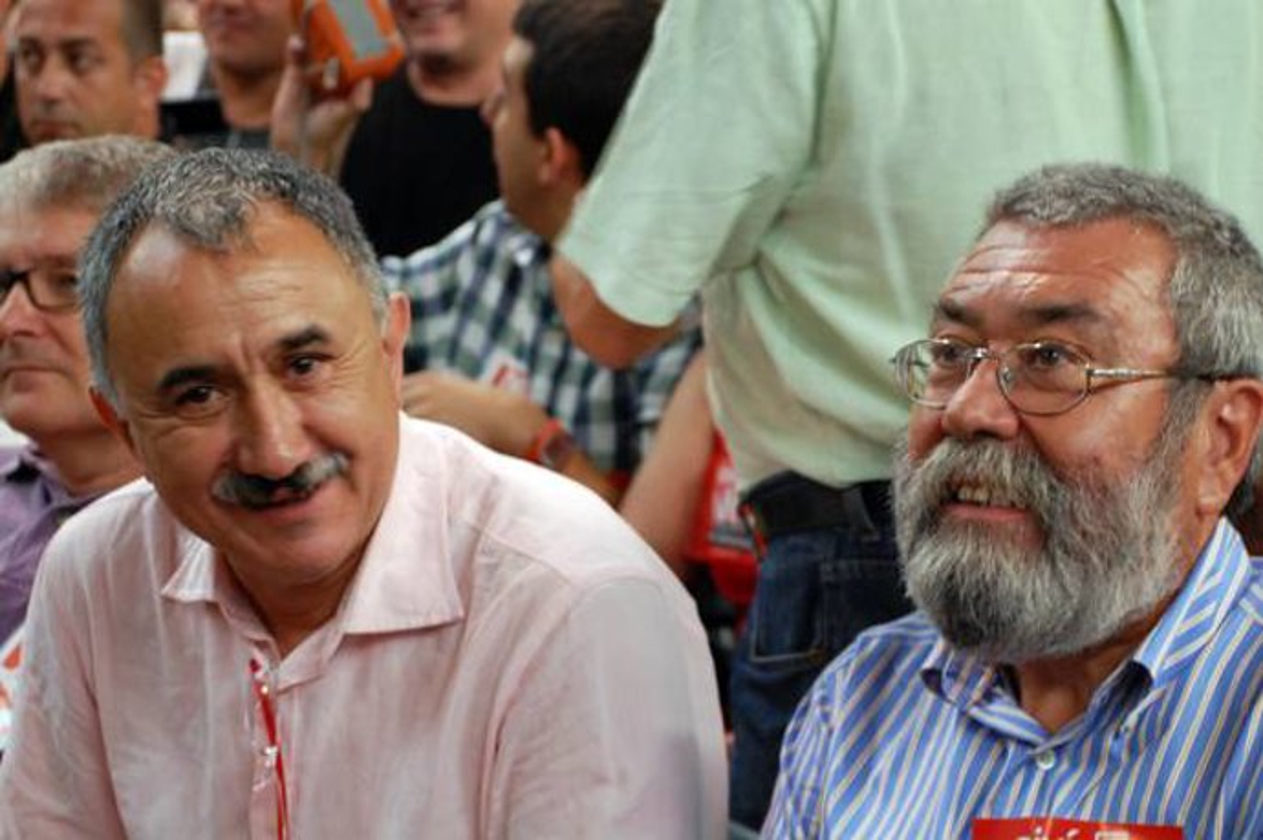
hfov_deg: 17.1
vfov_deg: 11.4
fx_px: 4207
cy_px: 420
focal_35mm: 120
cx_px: 632
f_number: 5.6
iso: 1000
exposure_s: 1/30
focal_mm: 80
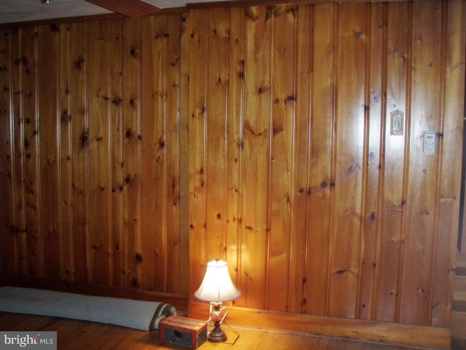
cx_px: 233
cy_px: 175
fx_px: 512
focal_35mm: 38
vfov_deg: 37.7
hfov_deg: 49.0
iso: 200
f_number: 3.5
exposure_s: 1/30
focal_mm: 6.7
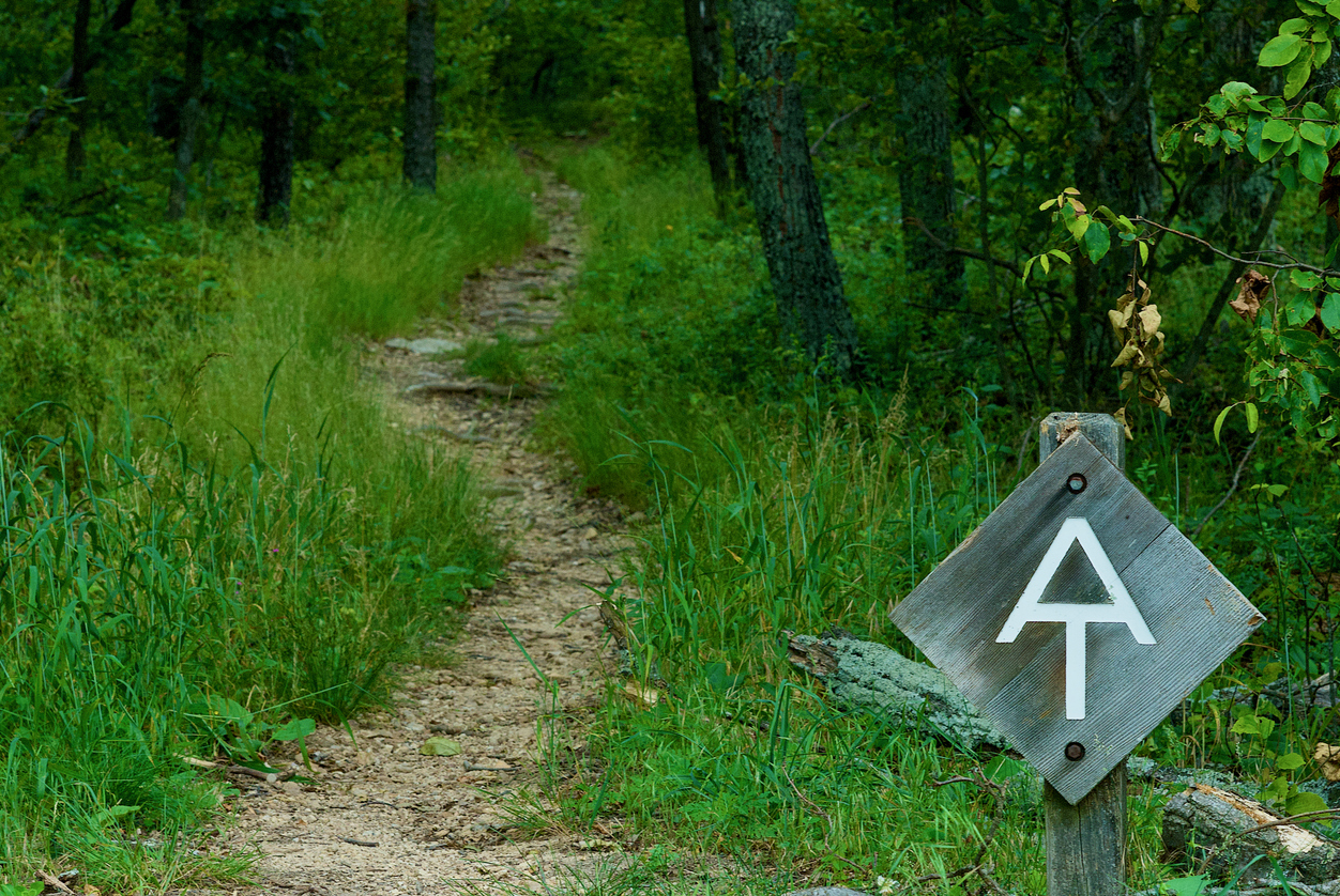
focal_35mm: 128
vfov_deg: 10.8
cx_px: 670
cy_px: 448
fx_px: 4751
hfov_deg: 16.1
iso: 280
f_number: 11
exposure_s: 1/80
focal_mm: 85
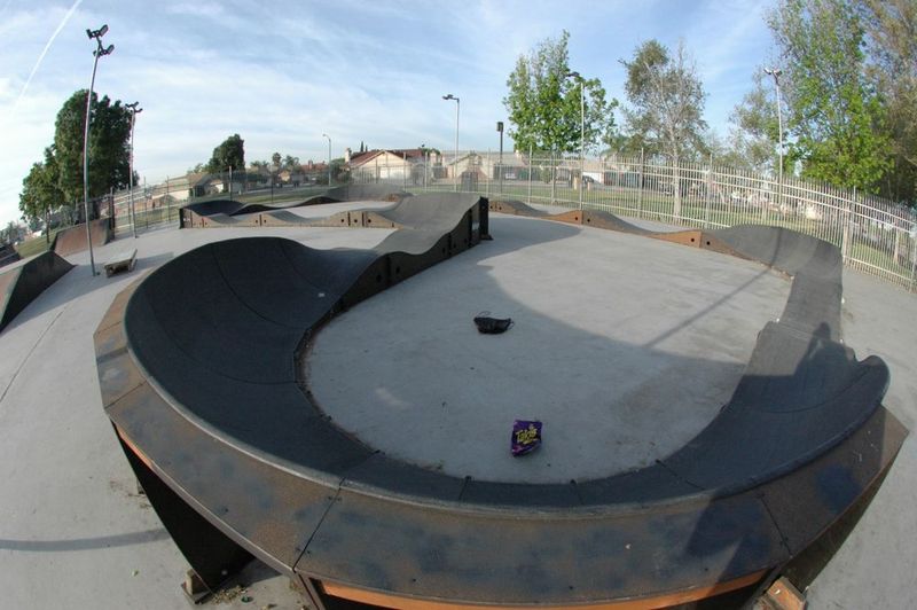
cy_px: 305
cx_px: 458
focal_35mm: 16
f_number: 11
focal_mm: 10.5
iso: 800
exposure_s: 1/500
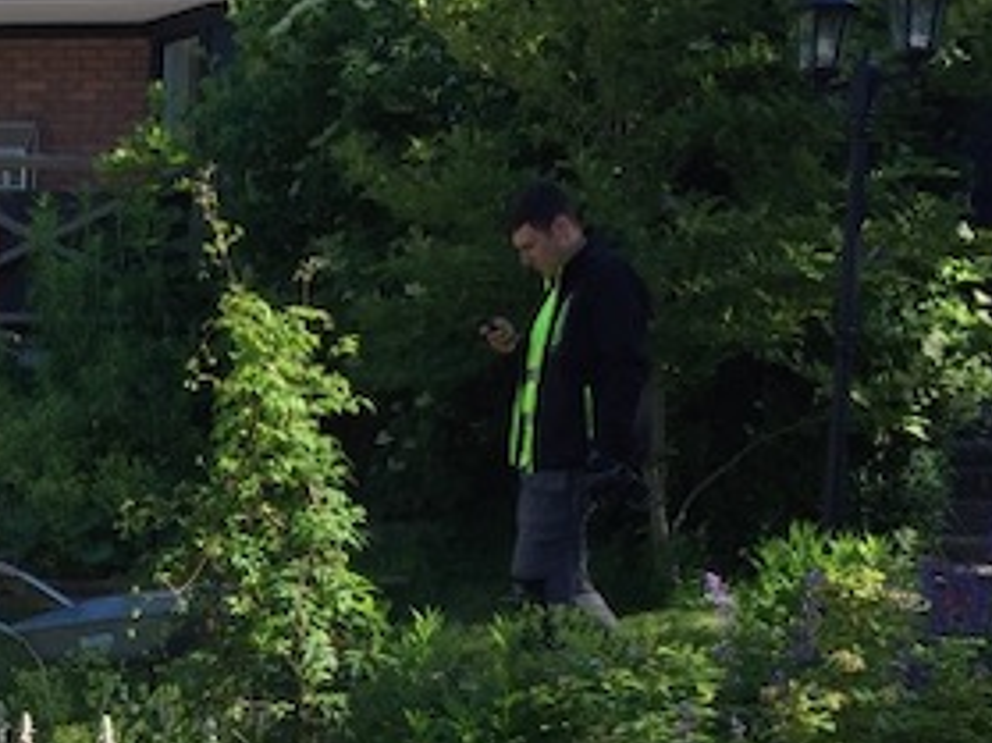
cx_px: 110
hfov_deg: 23.5
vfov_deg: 17.7
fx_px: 2320
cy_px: 777
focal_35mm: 81
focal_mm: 4.15
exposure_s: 1/549
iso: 32
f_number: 2.2
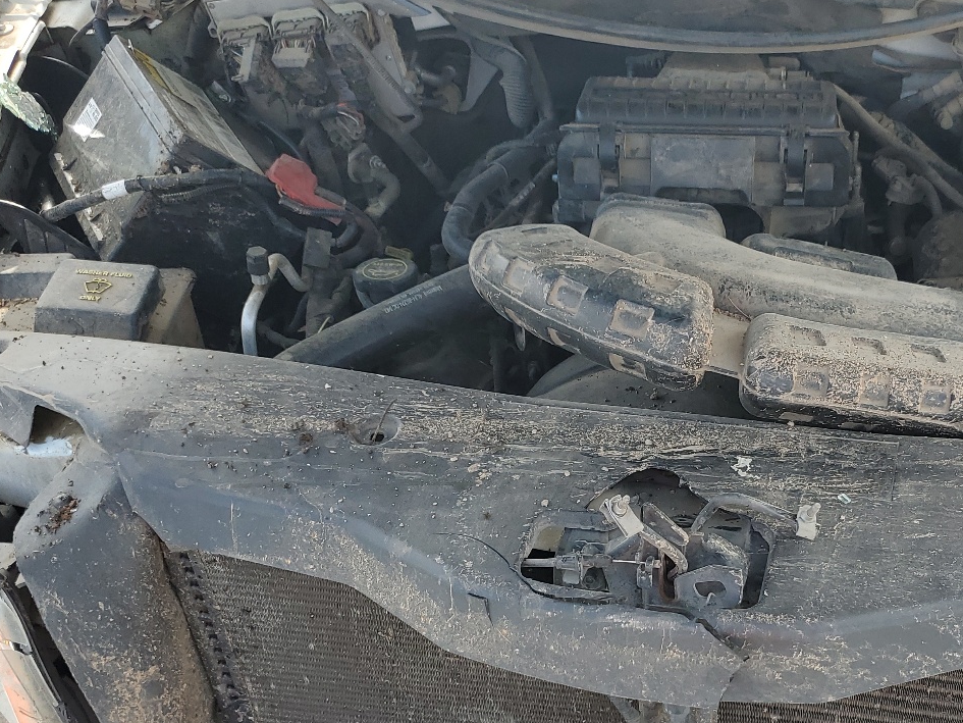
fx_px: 1224
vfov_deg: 32.2
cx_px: 682
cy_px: 546
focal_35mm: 44
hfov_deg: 42.1
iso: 50
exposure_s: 1/476
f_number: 1.5
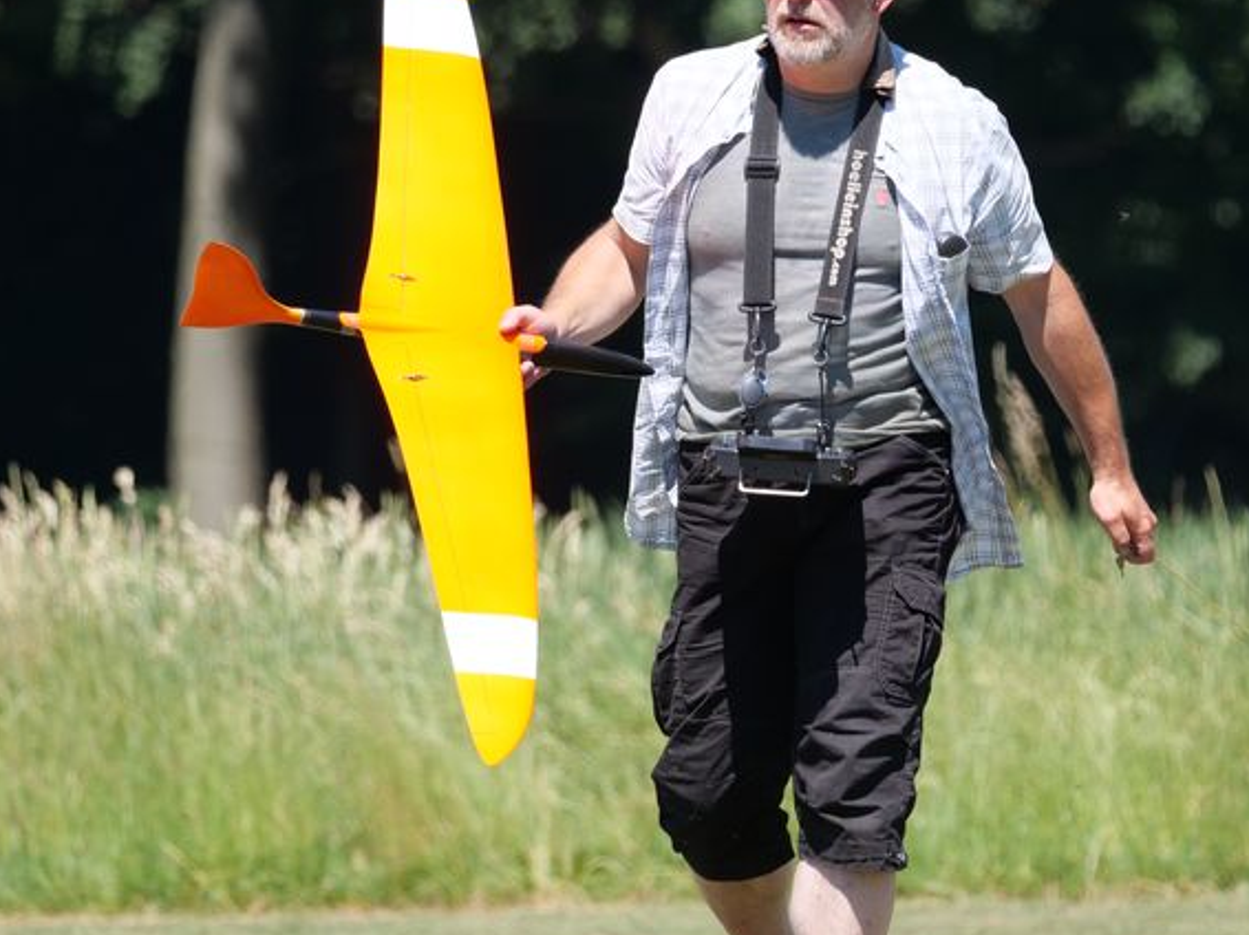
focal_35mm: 1012
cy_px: 400
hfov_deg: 2.0
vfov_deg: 1.5
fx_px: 36499
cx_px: 658
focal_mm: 318
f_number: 5.8
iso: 250
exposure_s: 1/640
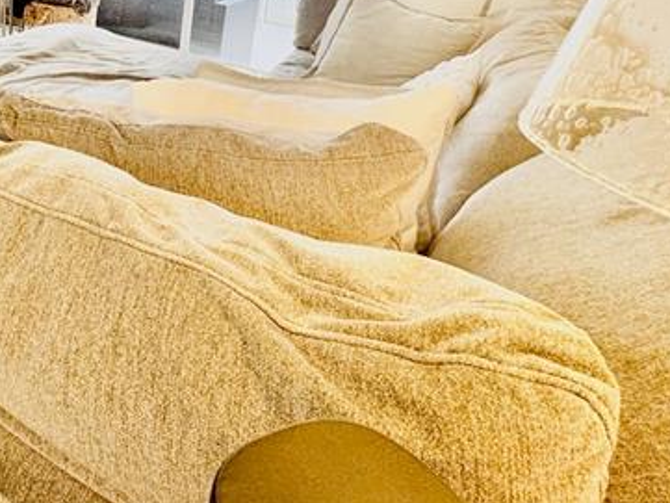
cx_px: 56
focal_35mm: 31
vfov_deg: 40.3
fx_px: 600
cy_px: 9
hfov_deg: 51.0
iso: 160
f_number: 2.2
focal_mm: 2.22
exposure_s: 1/120
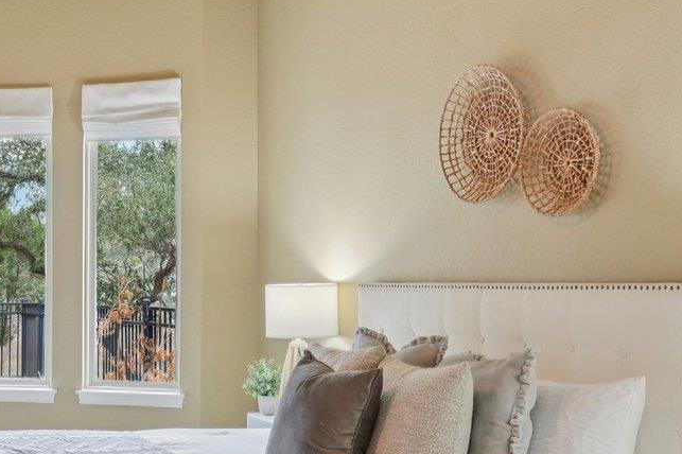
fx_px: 966
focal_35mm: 51
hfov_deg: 34.7
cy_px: 304
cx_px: -29
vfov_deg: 26.3
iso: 400
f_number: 8
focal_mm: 16
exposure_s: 1/8
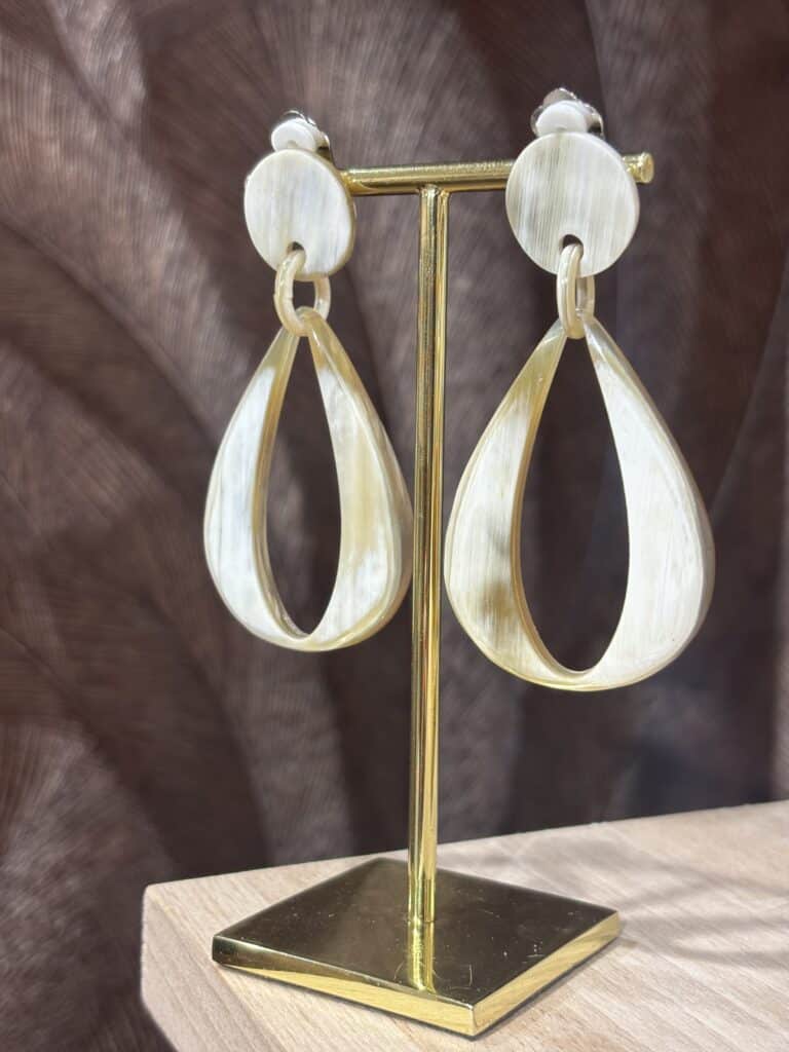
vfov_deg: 36.8
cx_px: 394
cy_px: 526
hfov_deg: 28.0
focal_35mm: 52
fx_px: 1580
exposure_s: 1/50
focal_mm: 5.96
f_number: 1.6
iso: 25
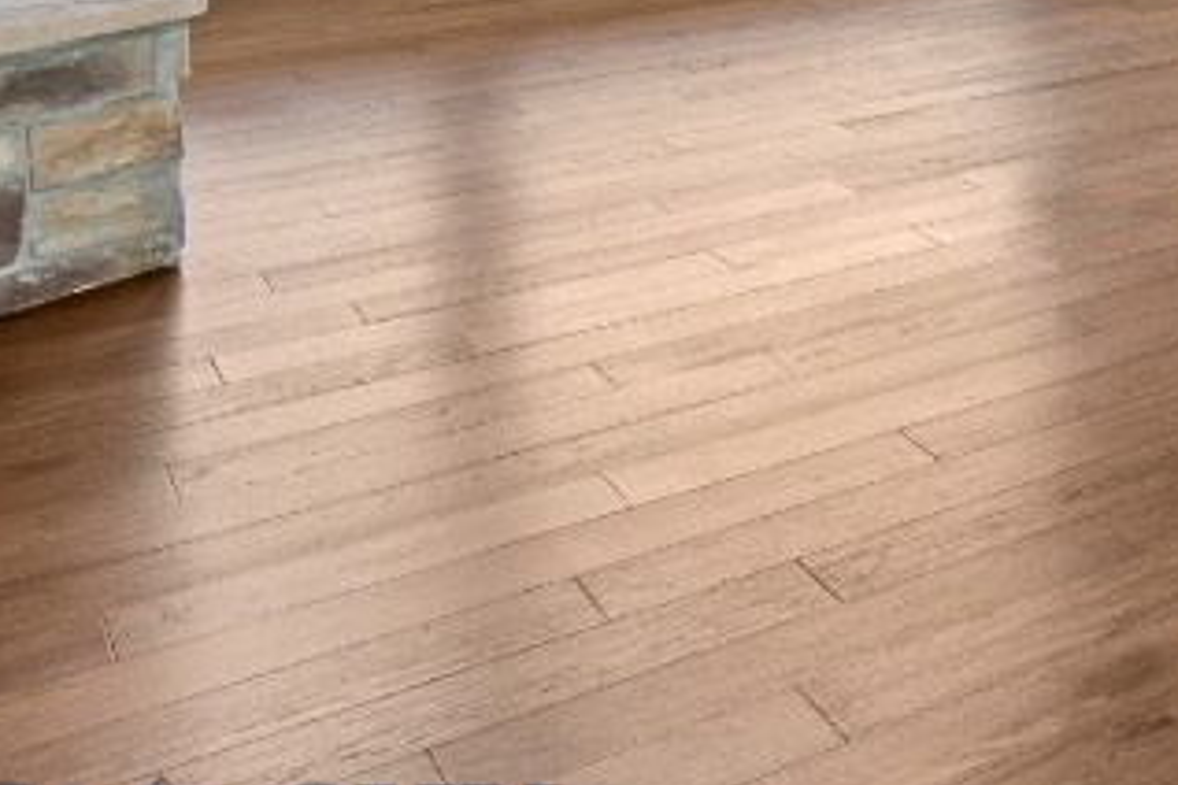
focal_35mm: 58
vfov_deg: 20.1
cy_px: -404
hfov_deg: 24.4
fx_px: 1898
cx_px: 1882
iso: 320
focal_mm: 16
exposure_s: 1/3
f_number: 9
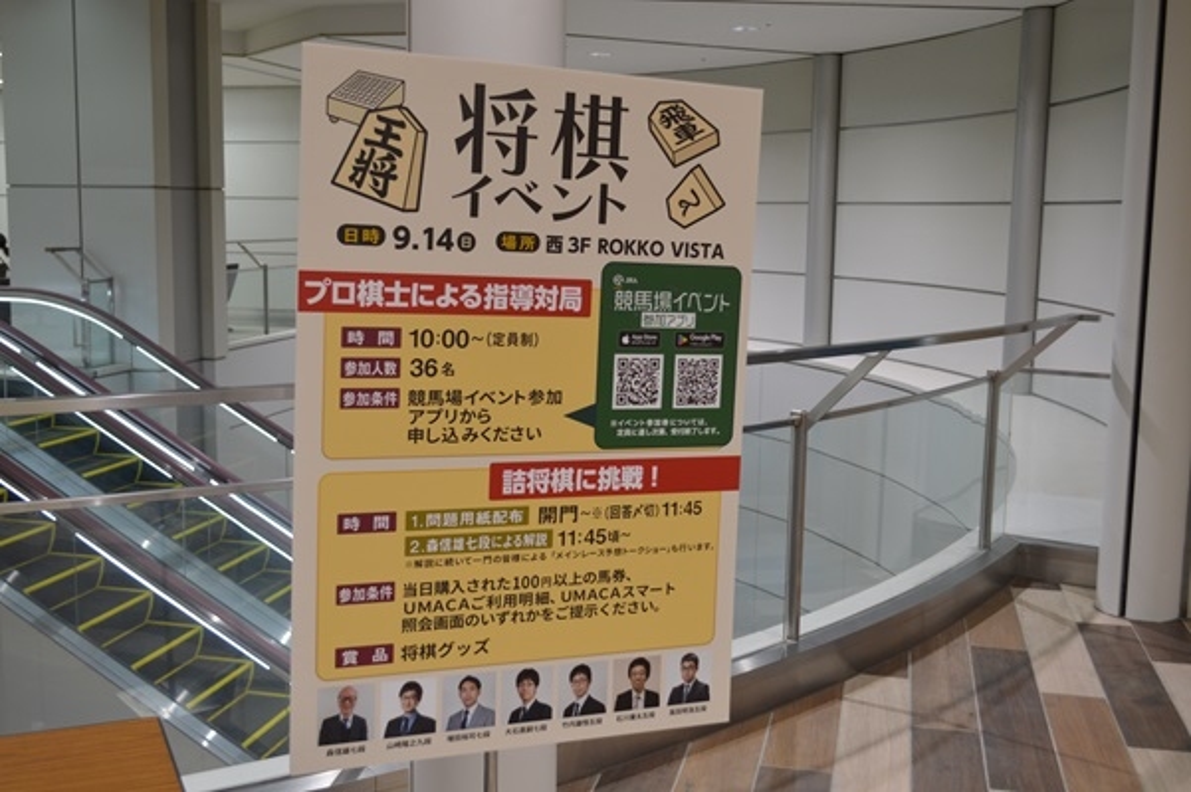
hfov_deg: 49.6
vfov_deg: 34.2
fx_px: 1289
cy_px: 396
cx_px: 596
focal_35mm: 39
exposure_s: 1/60
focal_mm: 26
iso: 400
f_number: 4.2
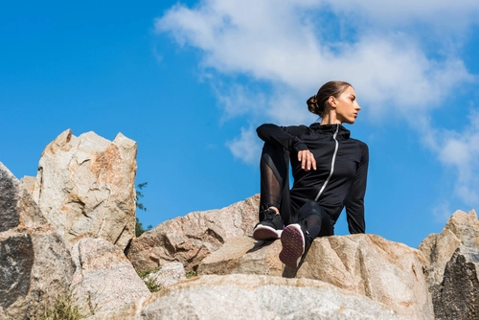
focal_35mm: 85
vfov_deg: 16.1
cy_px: 160
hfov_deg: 23.9
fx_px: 1132
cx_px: 240
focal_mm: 85
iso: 200
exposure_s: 1/250
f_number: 8
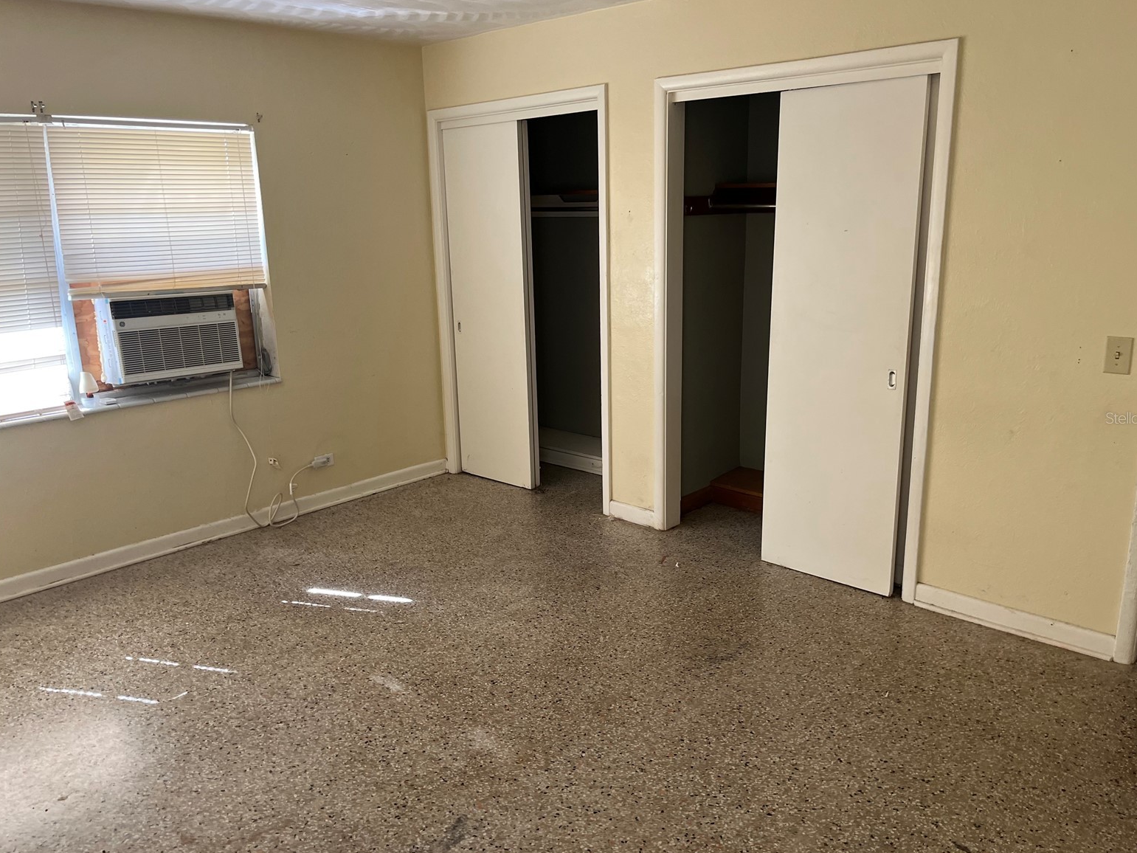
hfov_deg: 65.3
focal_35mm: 27
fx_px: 887
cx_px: 585
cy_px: 418
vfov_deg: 51.4
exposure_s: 1/121
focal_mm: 5.1
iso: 125
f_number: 1.6
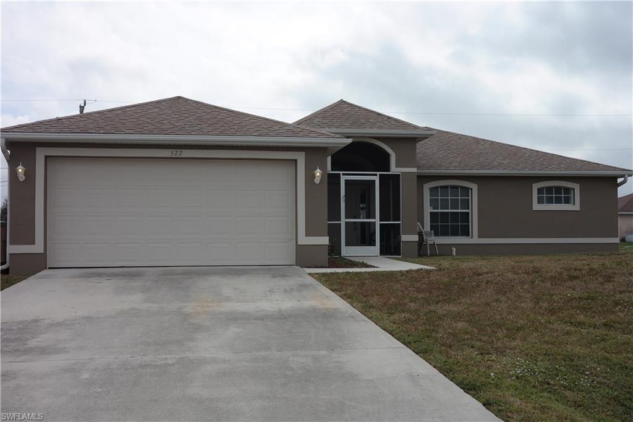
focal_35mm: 40
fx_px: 703
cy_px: 211
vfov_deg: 33.4
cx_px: 316
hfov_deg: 48.5
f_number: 7.1
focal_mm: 26
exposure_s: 1/400
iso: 100
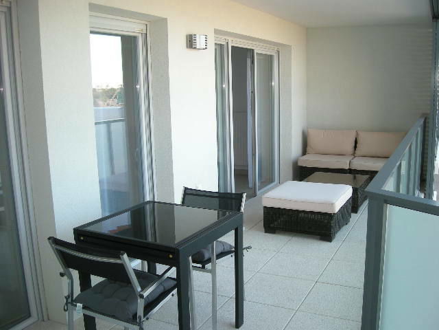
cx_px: 220
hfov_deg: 52.6
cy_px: 165
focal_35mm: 35
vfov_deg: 40.7
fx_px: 444
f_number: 2.8
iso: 50
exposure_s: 1/57
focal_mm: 5.7
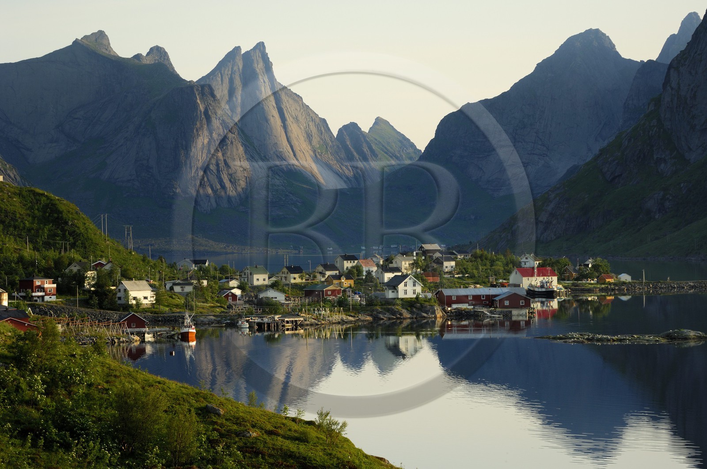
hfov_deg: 14.4
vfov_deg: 9.6
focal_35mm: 142
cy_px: 234
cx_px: 354
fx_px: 2795
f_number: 8
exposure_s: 1/100
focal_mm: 95
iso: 100
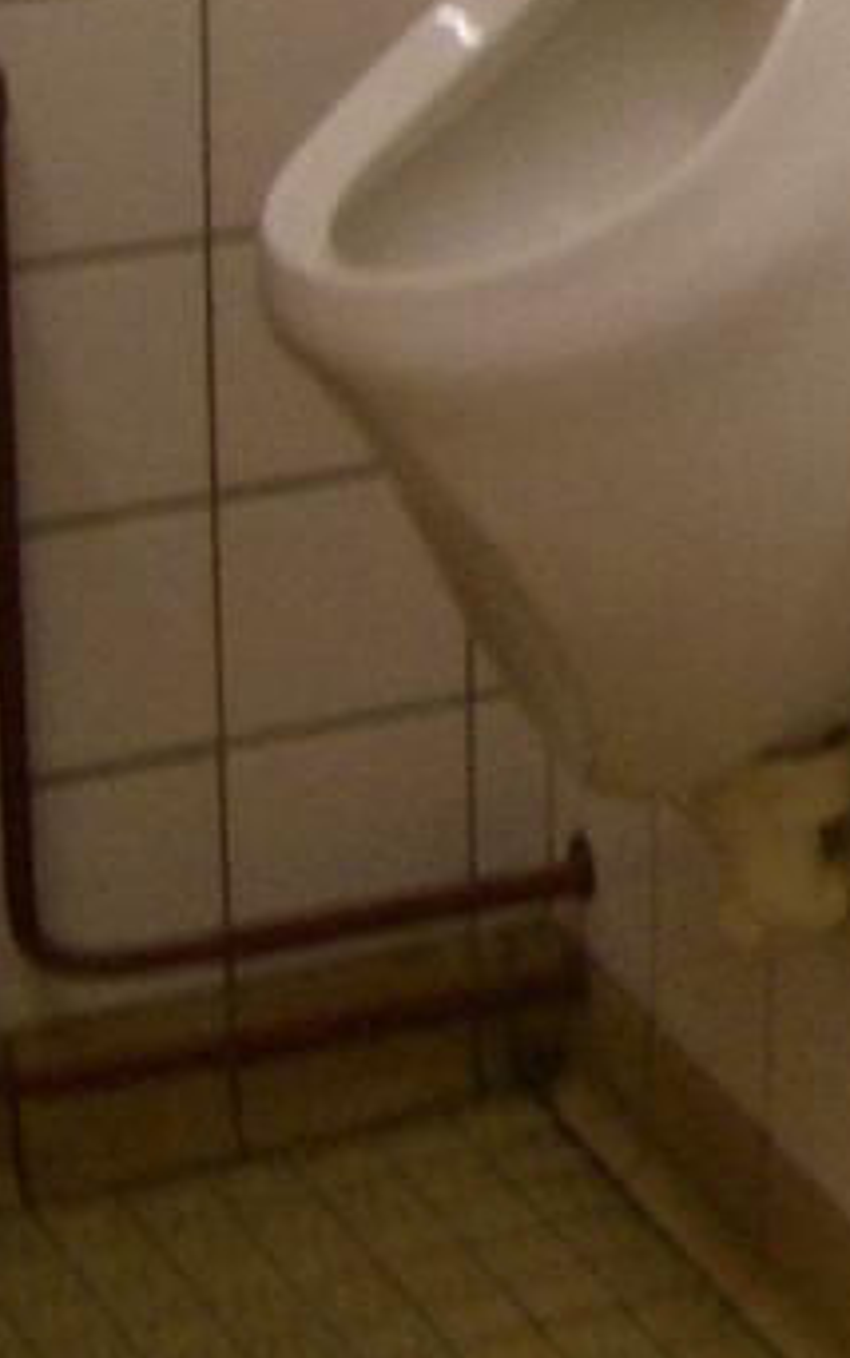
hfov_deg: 9.0
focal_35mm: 139
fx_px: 5148
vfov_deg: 14.9
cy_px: 290
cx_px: 1609
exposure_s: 1/30
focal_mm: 5.8
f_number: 2.6
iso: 100
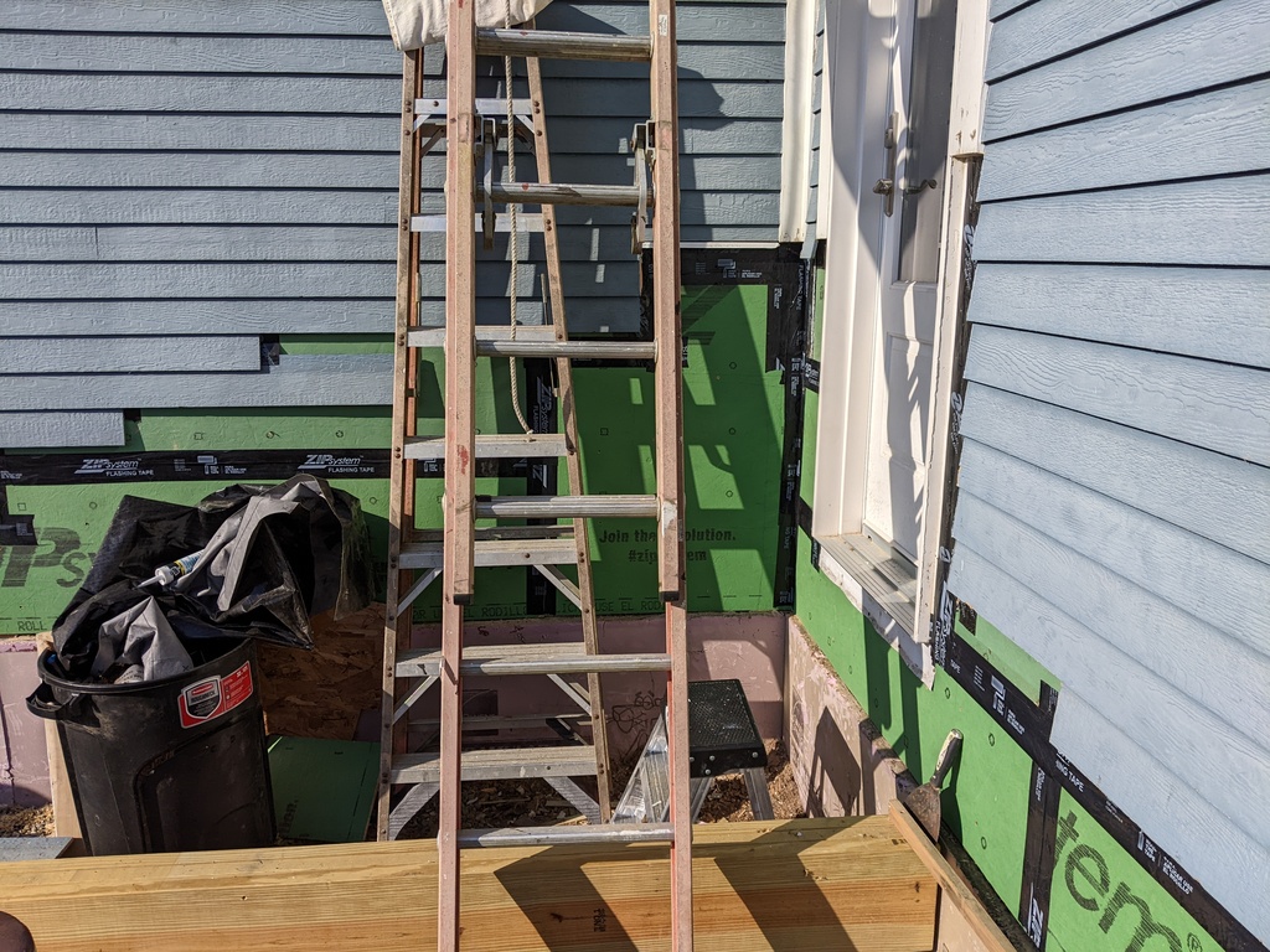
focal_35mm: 27
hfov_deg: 65.3
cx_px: 635
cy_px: 476
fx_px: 991
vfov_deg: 51.4
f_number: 1.8
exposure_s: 1/4695
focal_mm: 4.44
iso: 41
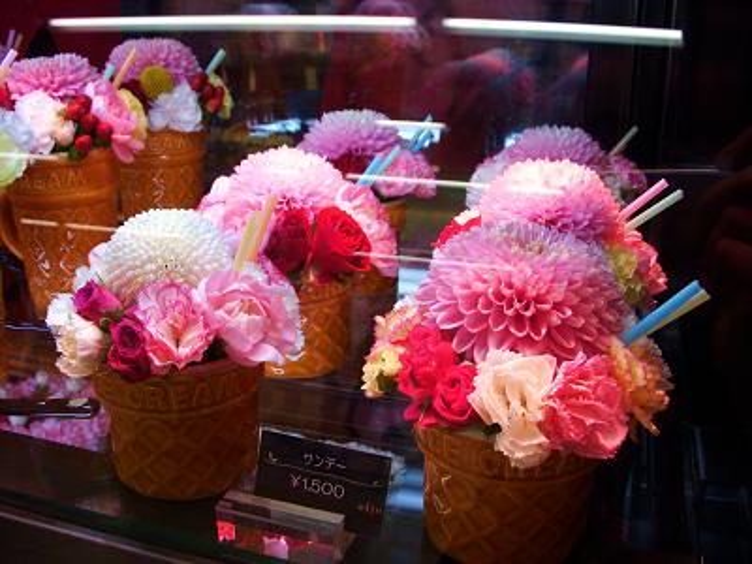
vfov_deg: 37.7
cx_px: 376
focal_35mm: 38
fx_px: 826
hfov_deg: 49.0
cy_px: 282
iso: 100
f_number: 3.3
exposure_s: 1/50
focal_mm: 6.3
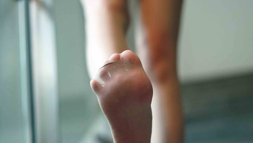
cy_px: 92
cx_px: 126
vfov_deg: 14.5
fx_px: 557
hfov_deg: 25.6
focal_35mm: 83
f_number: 1.8
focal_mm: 50
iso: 3200
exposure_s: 1/320
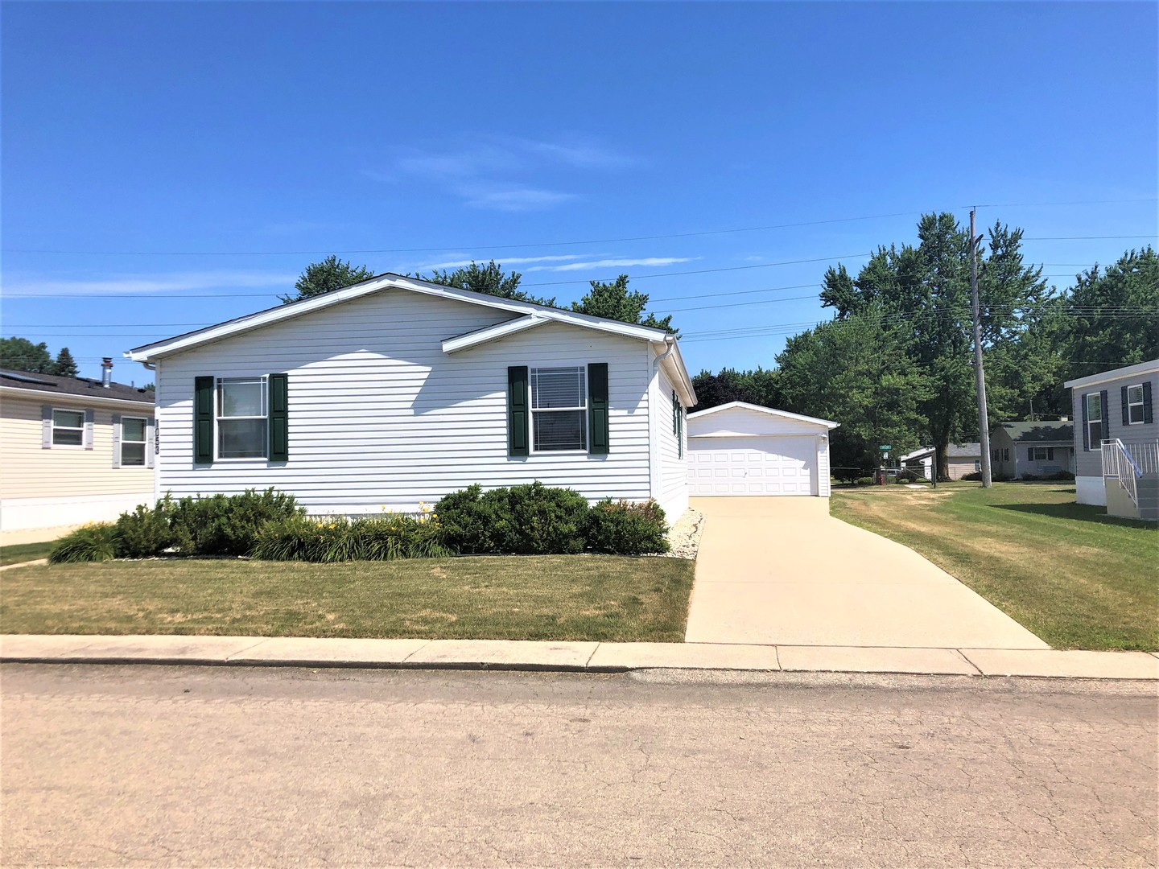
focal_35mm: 28
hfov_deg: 63.4
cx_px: 580
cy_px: 434
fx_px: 937
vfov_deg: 49.7
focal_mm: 3.99
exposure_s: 1/2825
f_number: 1.8
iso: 25
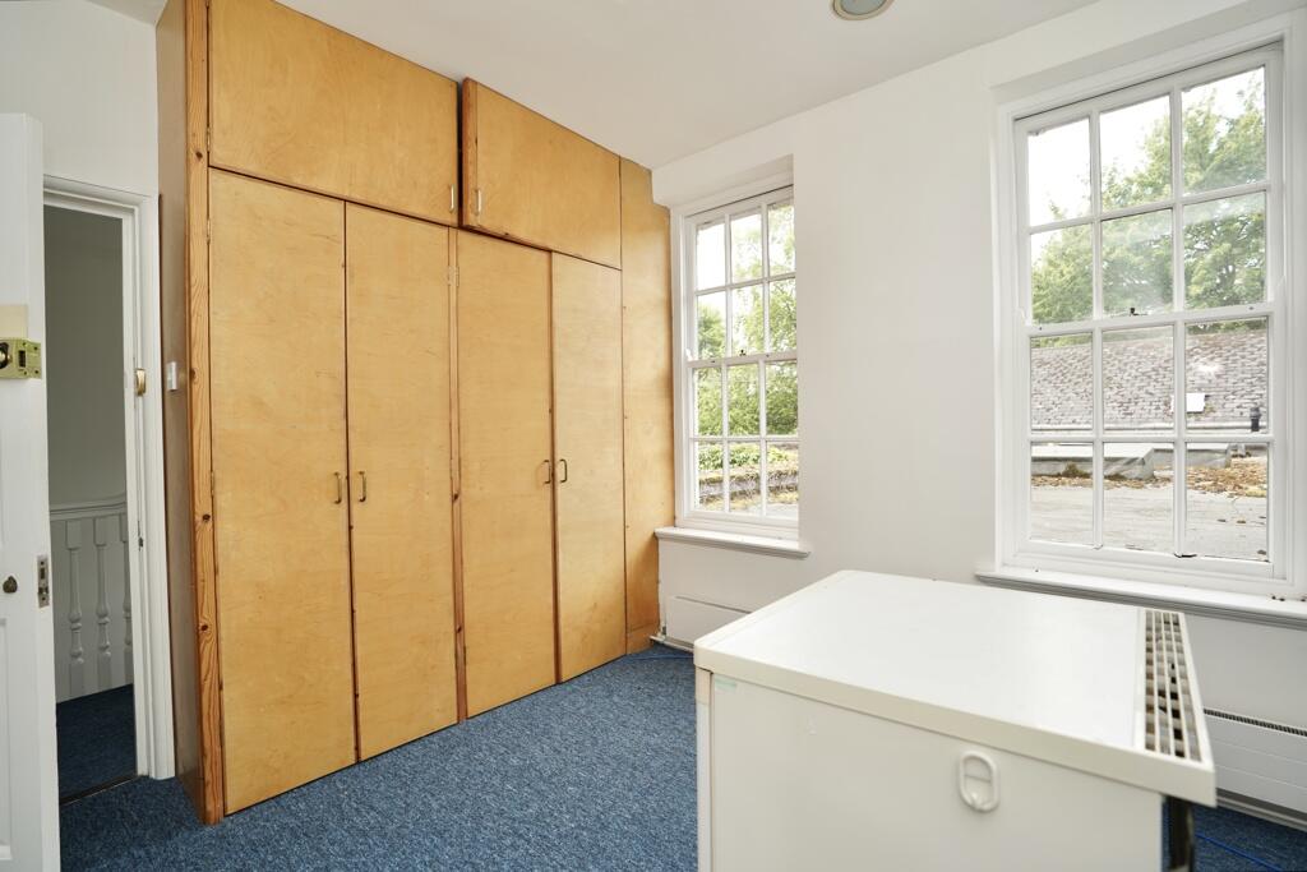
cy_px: 436
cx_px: 654
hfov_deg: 96.7
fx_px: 581
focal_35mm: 16
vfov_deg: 73.8
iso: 100
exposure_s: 1/60
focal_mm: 16
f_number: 4
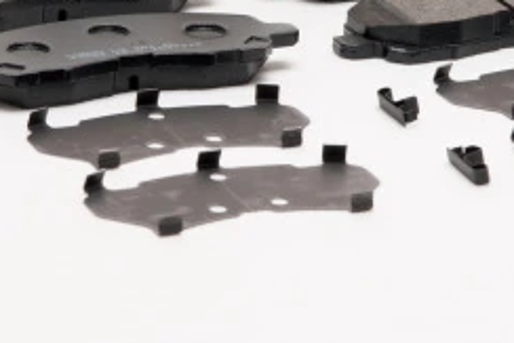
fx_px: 3157
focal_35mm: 221
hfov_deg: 9.3
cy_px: -46
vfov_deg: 6.2
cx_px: 350
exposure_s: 1/200
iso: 100
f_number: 11
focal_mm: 60
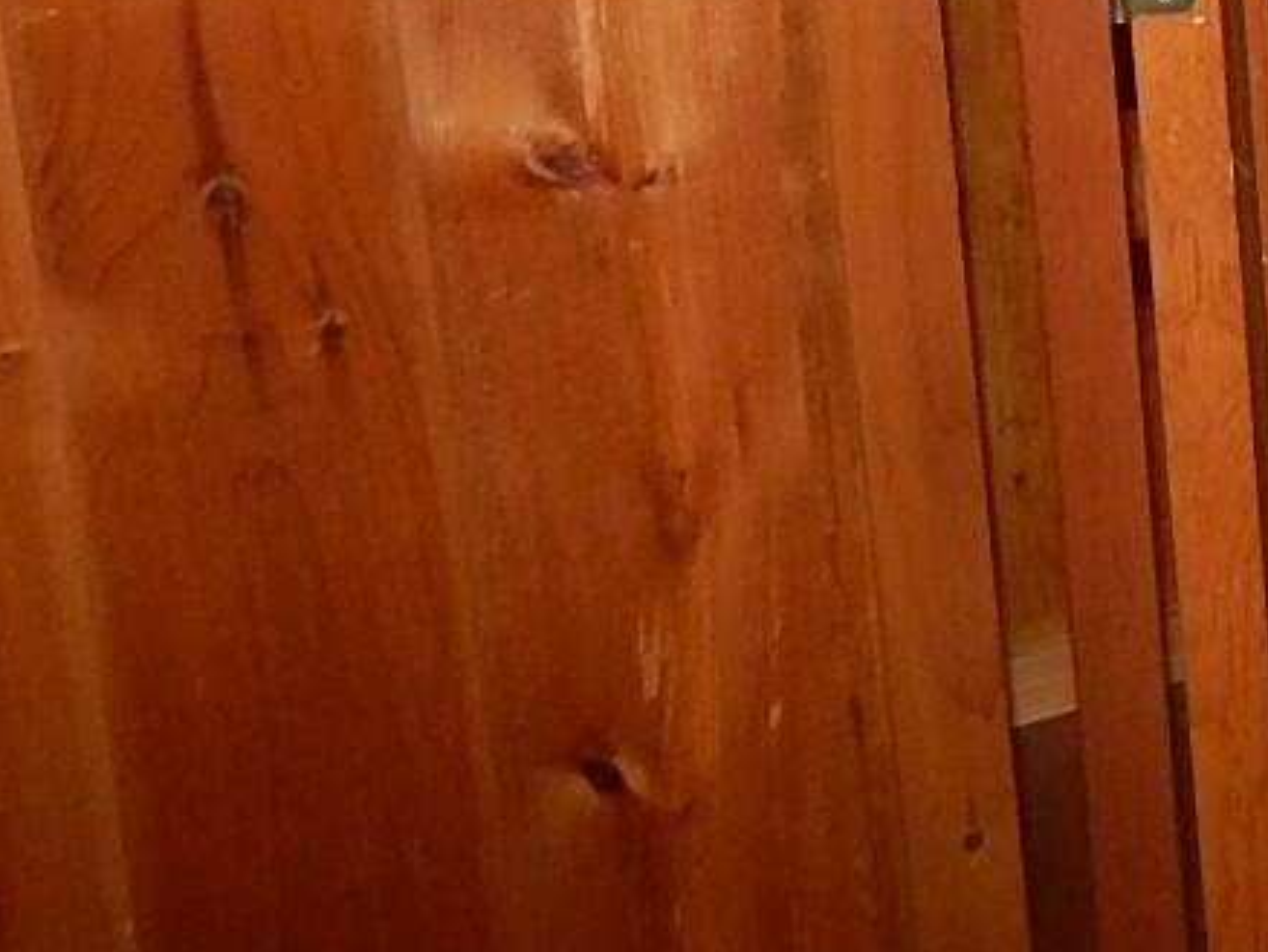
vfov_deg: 15.2
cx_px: 1827
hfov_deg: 20.4
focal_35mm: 84
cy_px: -758
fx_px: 3079
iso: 400
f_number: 3
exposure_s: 1/30
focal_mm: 4
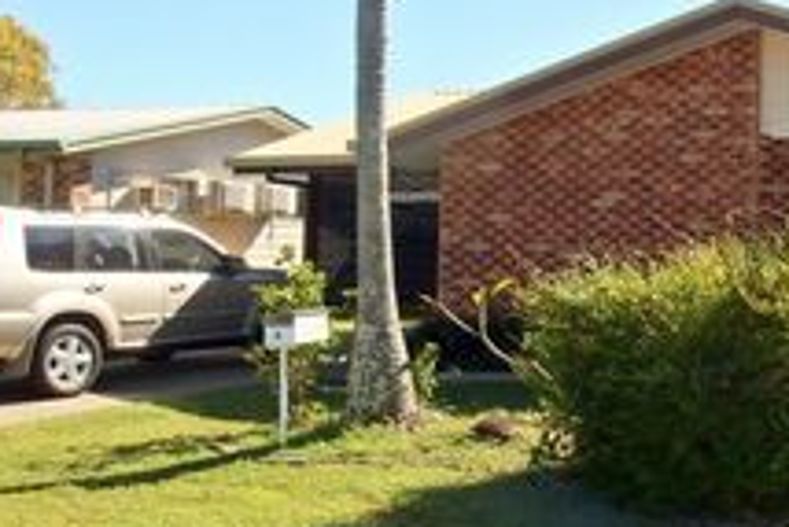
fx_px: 1250
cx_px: 741
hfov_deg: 32.9
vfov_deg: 23.7
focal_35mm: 57
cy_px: 182
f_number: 4.5
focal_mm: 4.7
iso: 100
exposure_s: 1/640
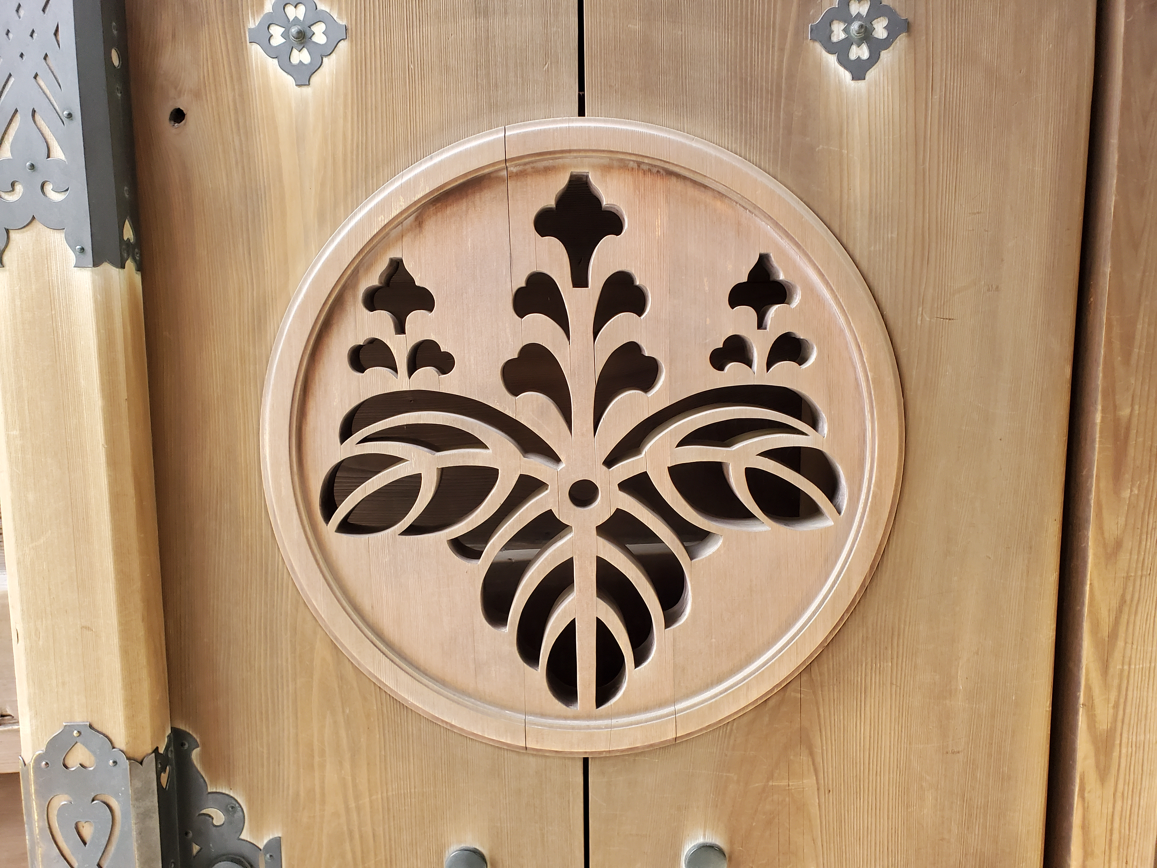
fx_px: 869
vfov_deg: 53.1
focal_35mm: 26
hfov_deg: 67.3
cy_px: 434
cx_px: 578
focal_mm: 4.3
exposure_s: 1/120
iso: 320
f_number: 2.4
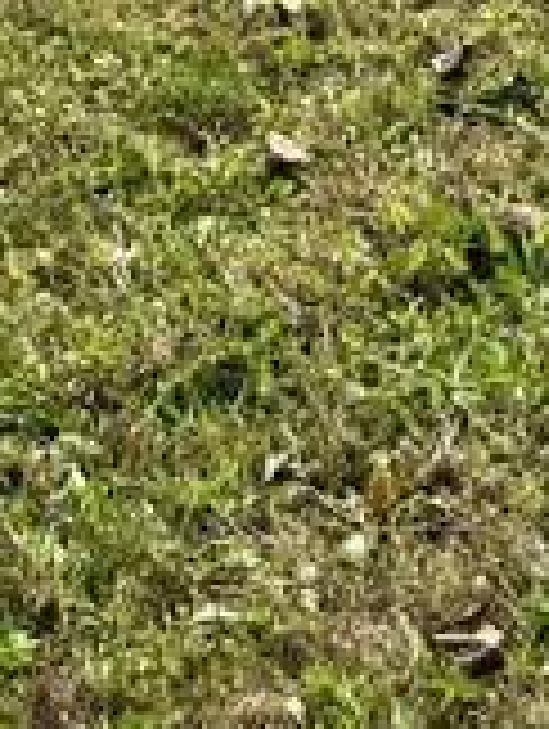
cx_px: 90
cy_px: -1102
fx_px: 2995
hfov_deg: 10.4
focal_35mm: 142
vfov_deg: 11.2
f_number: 1.78
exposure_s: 1/3058
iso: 80
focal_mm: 6.86
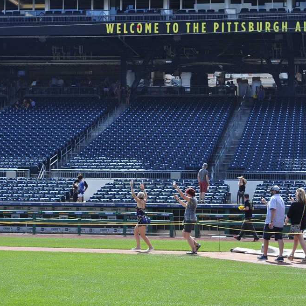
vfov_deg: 17.9
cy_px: 153
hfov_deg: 17.9
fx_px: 970
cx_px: 176
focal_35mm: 97
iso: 200
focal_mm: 50
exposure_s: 1/500
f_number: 5
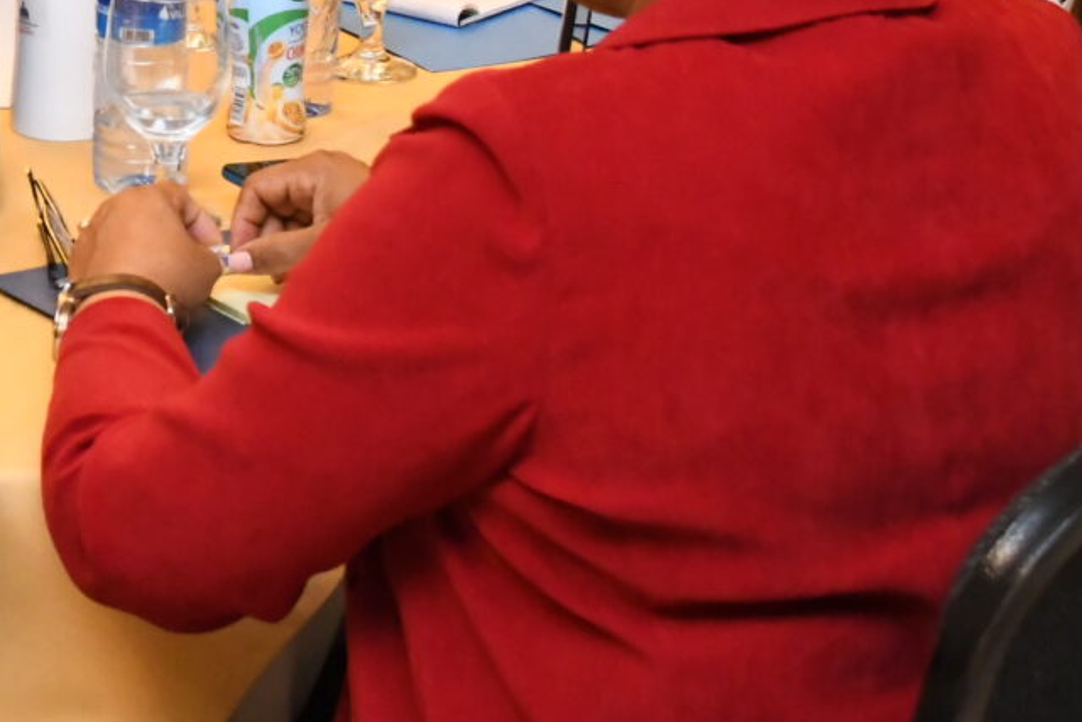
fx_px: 3727
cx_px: -270
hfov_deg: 15.8
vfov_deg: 10.8
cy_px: -219
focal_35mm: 124
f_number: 5
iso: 6400
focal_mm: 31
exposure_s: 1/200
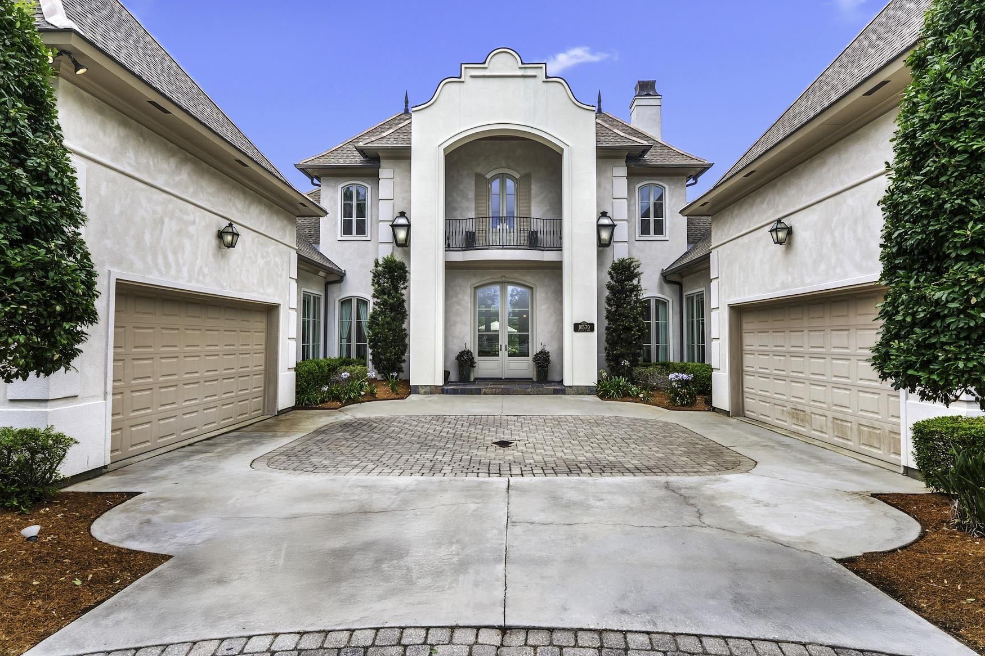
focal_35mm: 21
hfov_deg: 81.2
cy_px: 315
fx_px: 574
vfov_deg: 59.5
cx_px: 503
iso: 100
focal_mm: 17
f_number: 11
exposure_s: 1/200
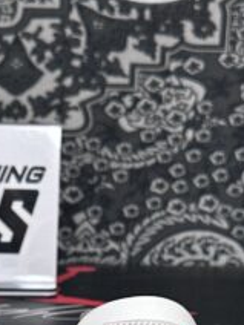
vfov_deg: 16.4
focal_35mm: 116
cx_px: 29
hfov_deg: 12.7
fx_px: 1090
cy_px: 373
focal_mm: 6.86
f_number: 1.78
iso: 200
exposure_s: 1/100
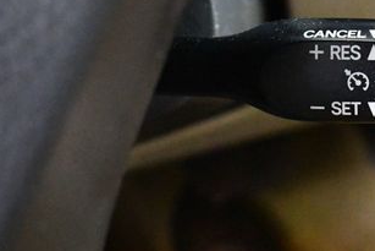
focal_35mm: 75
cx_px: 349
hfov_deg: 26.0
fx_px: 782
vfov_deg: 18.1
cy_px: 70
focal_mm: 18
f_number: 3.5
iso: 10000
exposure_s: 1/60
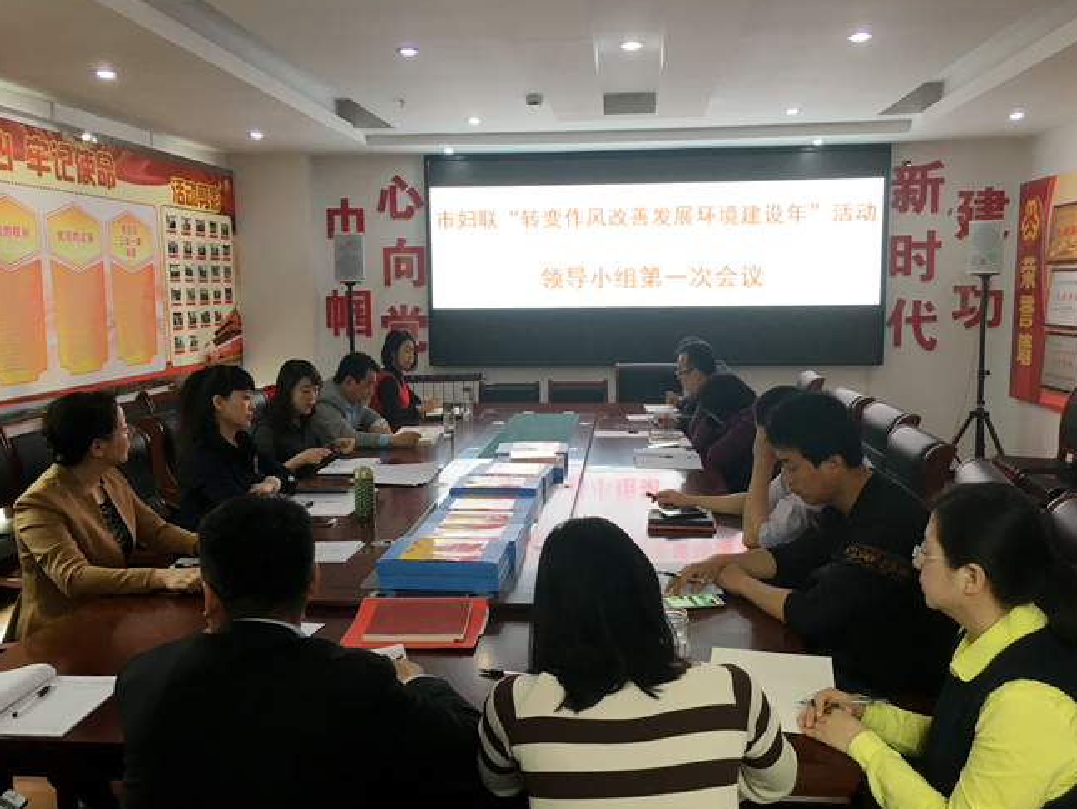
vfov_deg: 46.8
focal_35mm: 30
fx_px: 934
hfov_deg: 59.9
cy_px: 400
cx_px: 551
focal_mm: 4.15
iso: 32
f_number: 2.2
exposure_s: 1/33
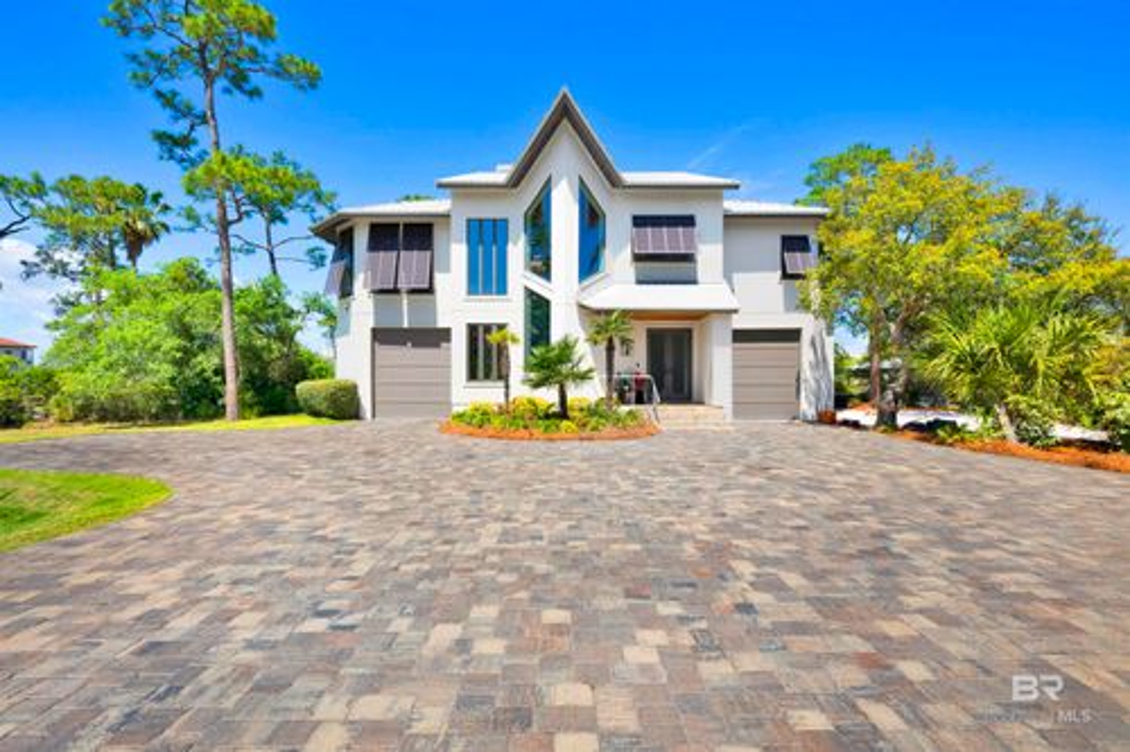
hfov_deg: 93.3
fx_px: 533
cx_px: 565
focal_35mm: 17
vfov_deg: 70.4
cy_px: 376
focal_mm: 17
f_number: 11
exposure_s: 1/500
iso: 400
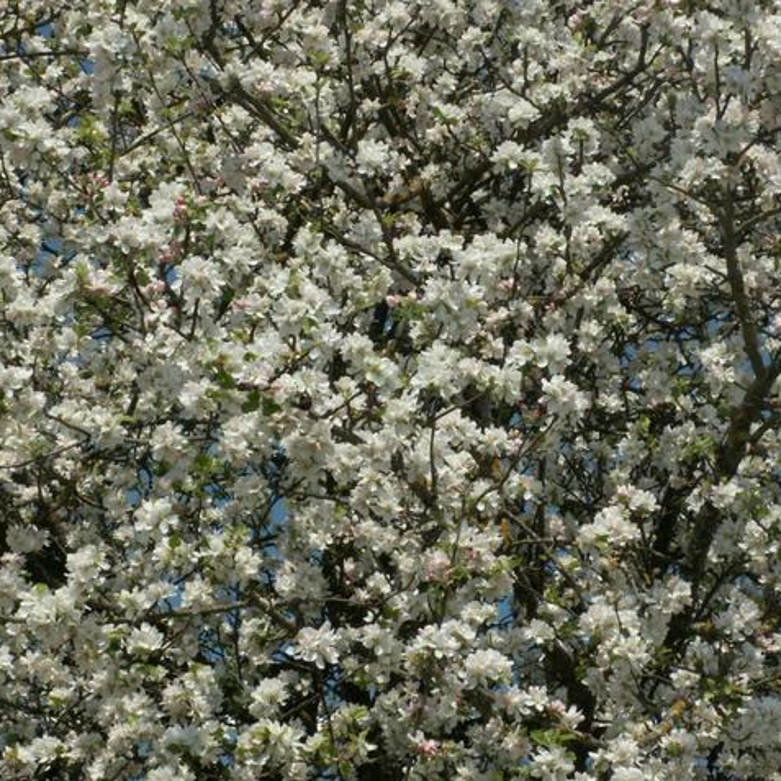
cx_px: 460
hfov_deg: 12.0
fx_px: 3727
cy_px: 391
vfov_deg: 12.0
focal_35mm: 146
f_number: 8
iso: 50
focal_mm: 20.11
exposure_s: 1/250
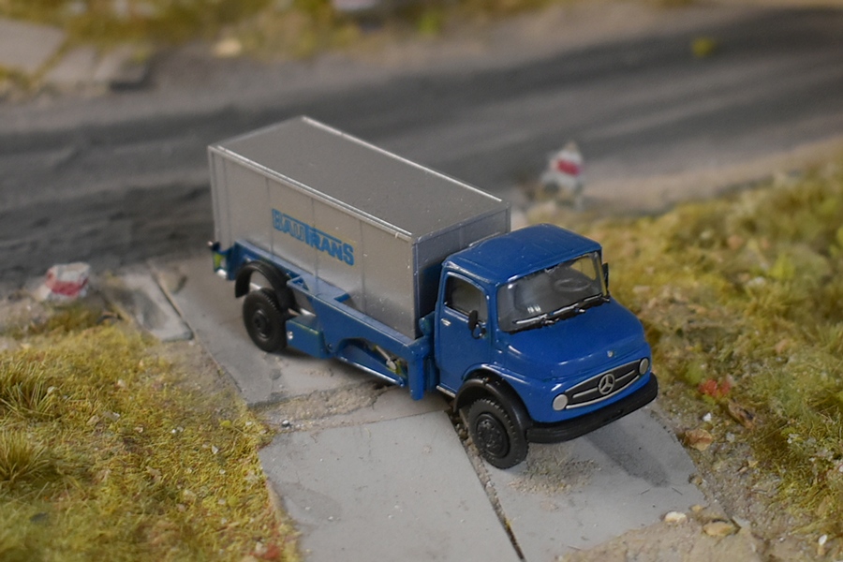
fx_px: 843
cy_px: 281
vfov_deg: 36.9
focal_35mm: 36
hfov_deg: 53.1
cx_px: 422
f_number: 4
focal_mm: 24
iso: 800
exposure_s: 1/125
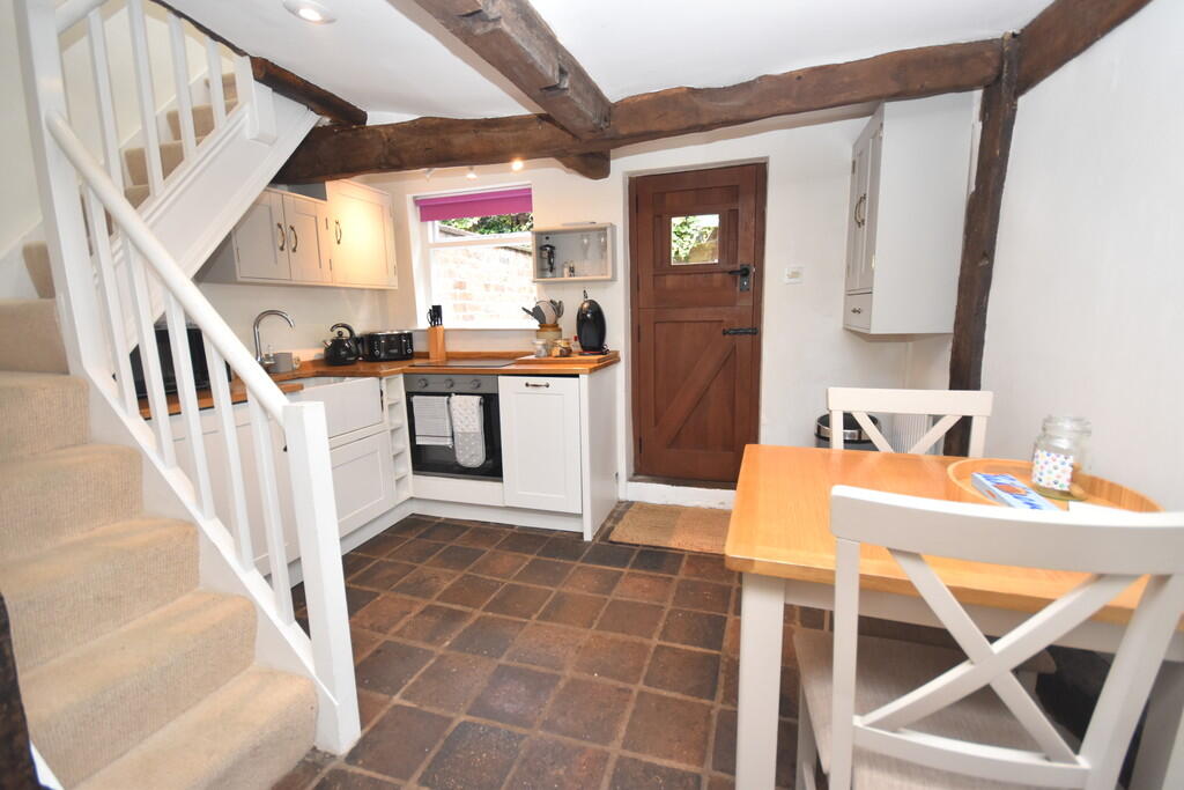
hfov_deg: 100.4
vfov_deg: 77.3
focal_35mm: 15
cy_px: 395
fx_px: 493
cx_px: 592
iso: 1250
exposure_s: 1/125
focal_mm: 10
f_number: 4
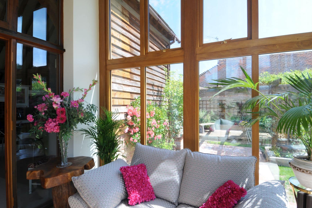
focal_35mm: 19
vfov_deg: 64.4
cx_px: 158
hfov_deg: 87.0
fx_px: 164
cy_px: 101
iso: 200
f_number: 11
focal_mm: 12
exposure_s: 1/13
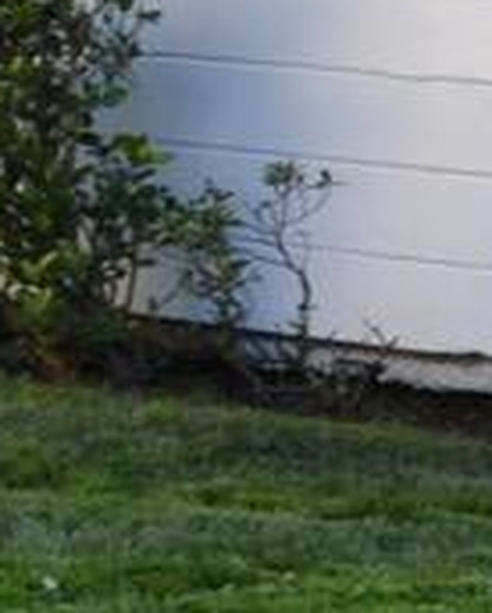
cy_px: 175
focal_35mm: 238
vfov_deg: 8.1
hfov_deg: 5.8
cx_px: 1708
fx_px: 4324
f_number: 5.6
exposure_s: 1/125
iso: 180
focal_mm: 18
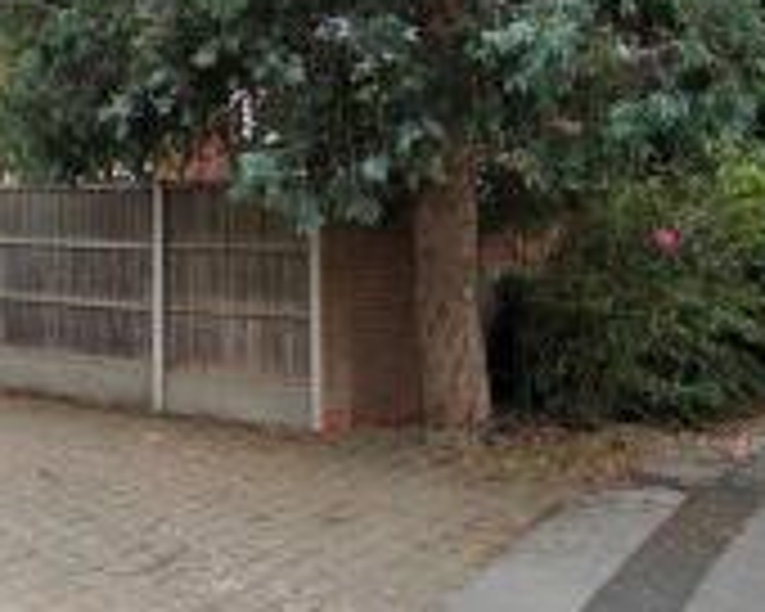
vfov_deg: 29.0
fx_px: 1162
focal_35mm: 51
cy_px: 151
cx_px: -122
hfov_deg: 31.4
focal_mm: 13
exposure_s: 1/125
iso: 100
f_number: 5.6
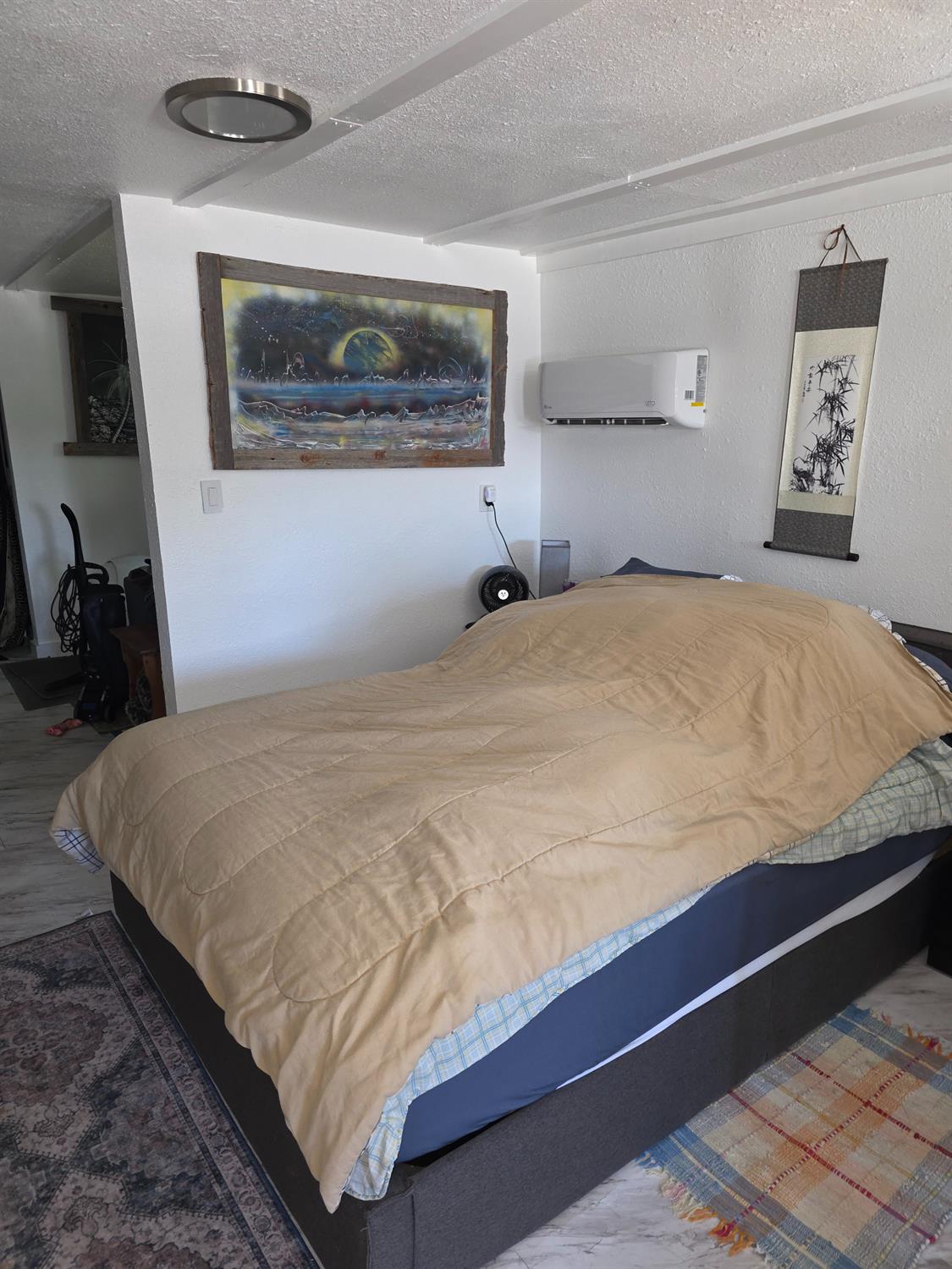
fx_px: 843
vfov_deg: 73.9
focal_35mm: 23
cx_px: 476
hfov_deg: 58.9
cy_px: 634
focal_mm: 6.3
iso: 125
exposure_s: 1/24
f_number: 1.7
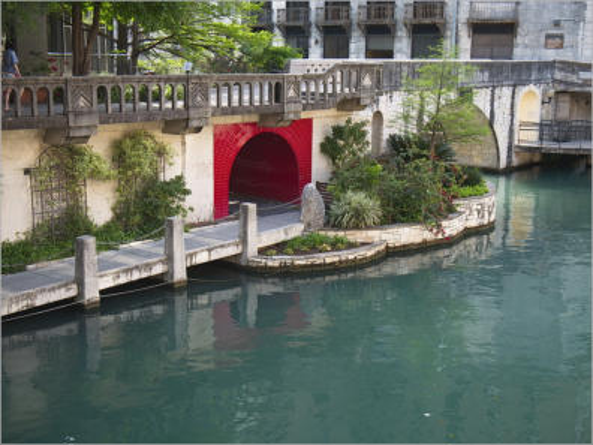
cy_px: 222
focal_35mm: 50
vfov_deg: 29.1
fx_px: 857
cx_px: 296
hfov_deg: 38.2
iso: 200
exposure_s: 1/125
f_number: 4.5
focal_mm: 25
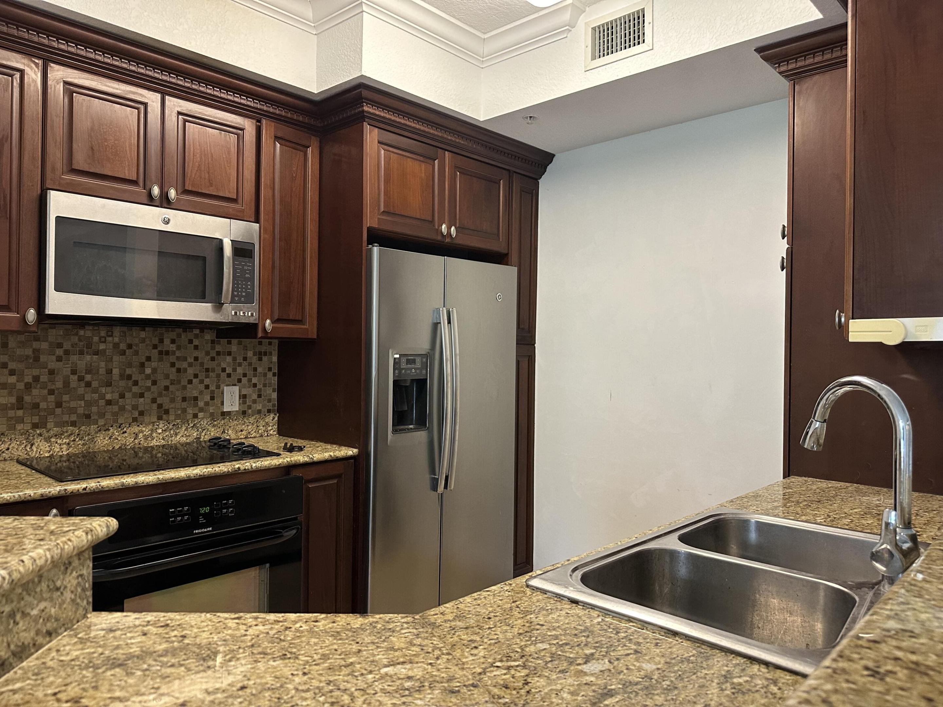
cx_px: 472
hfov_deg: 71.6
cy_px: 354
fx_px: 654
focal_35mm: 24
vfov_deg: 56.8
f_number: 1.78
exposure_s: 1/60
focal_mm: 6.86
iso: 320
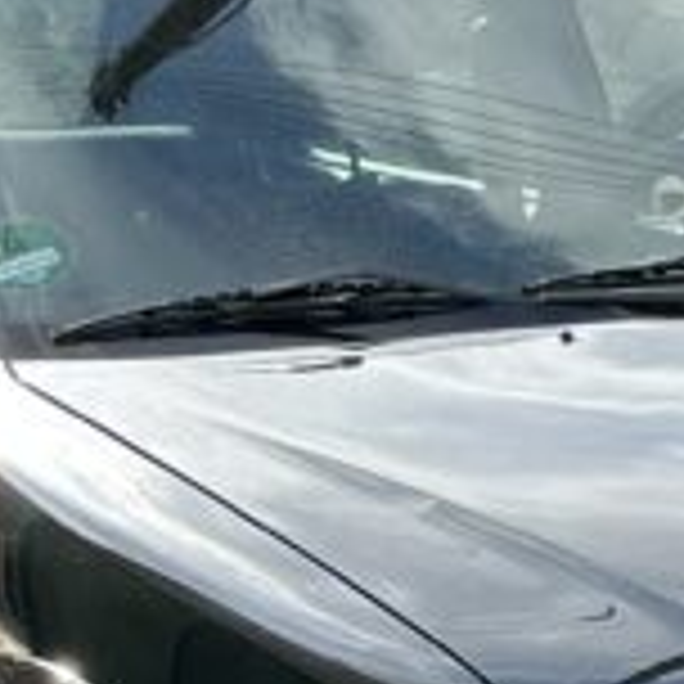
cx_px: 630
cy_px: 698
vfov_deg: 7.8
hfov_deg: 7.8
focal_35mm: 224
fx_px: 5008
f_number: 1.78
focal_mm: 6.86
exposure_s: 1/1453
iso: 64
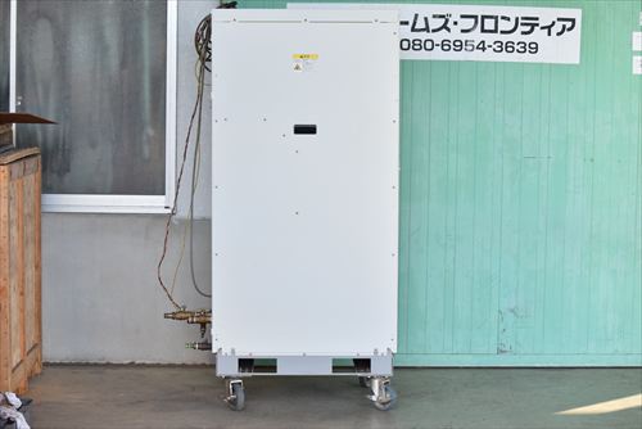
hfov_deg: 24.6
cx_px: 321
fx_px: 1472
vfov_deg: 16.6
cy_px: 214
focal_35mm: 82
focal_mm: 55
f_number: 6.3
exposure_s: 1/800
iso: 1250
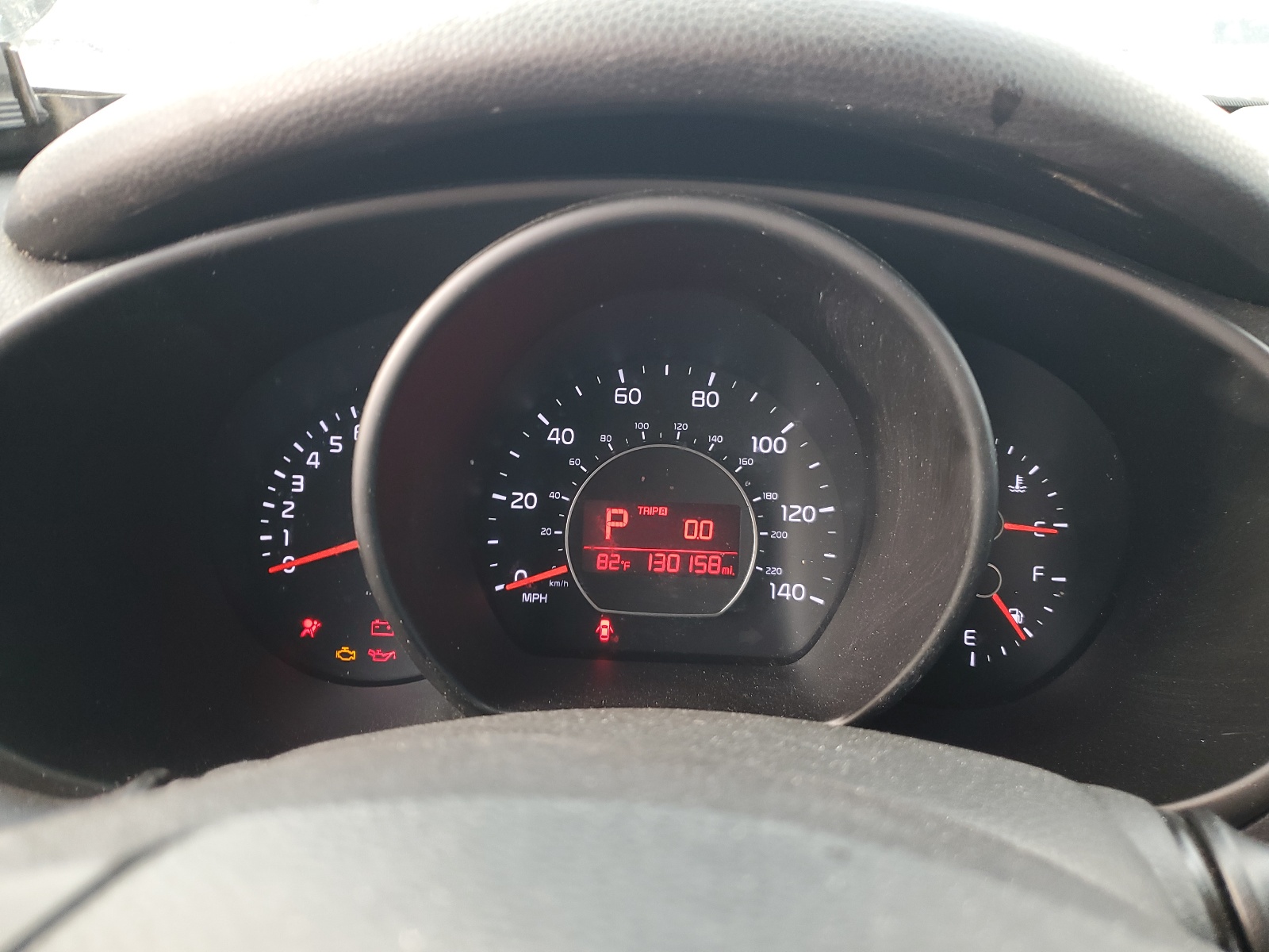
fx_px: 953
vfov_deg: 53.1
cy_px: 476
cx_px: 634
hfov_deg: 67.3
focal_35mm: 26
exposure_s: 1/60.2
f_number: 1.5
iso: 59
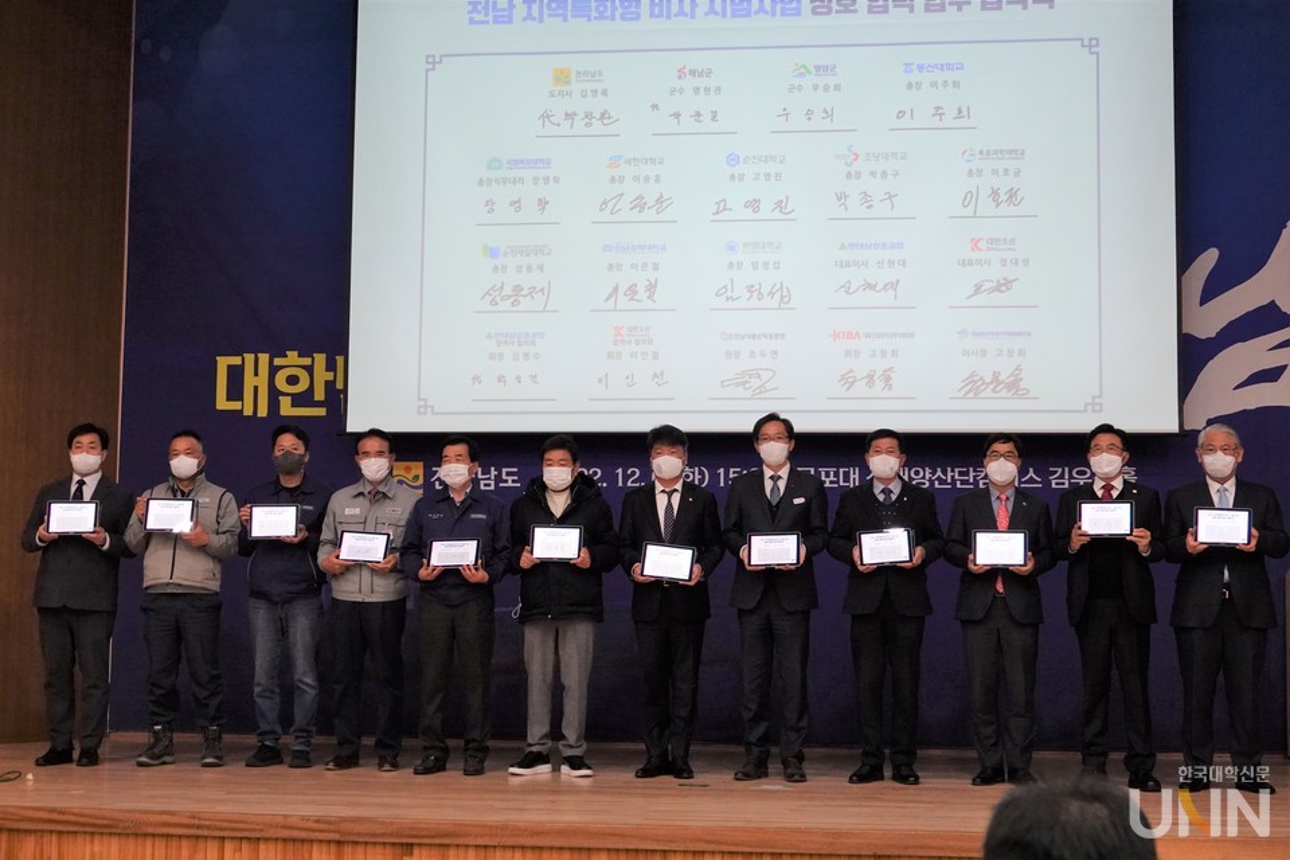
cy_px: 430
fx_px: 1863
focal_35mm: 52
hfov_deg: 38.2
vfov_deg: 26.0
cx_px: 645
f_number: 3.2
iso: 1250
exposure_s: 1/250
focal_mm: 18.92
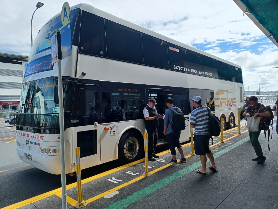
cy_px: 104
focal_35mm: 25
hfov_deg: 69.4
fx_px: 201
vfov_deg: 54.9
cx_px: 139
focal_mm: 4.6
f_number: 1.8
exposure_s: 1/377
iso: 32
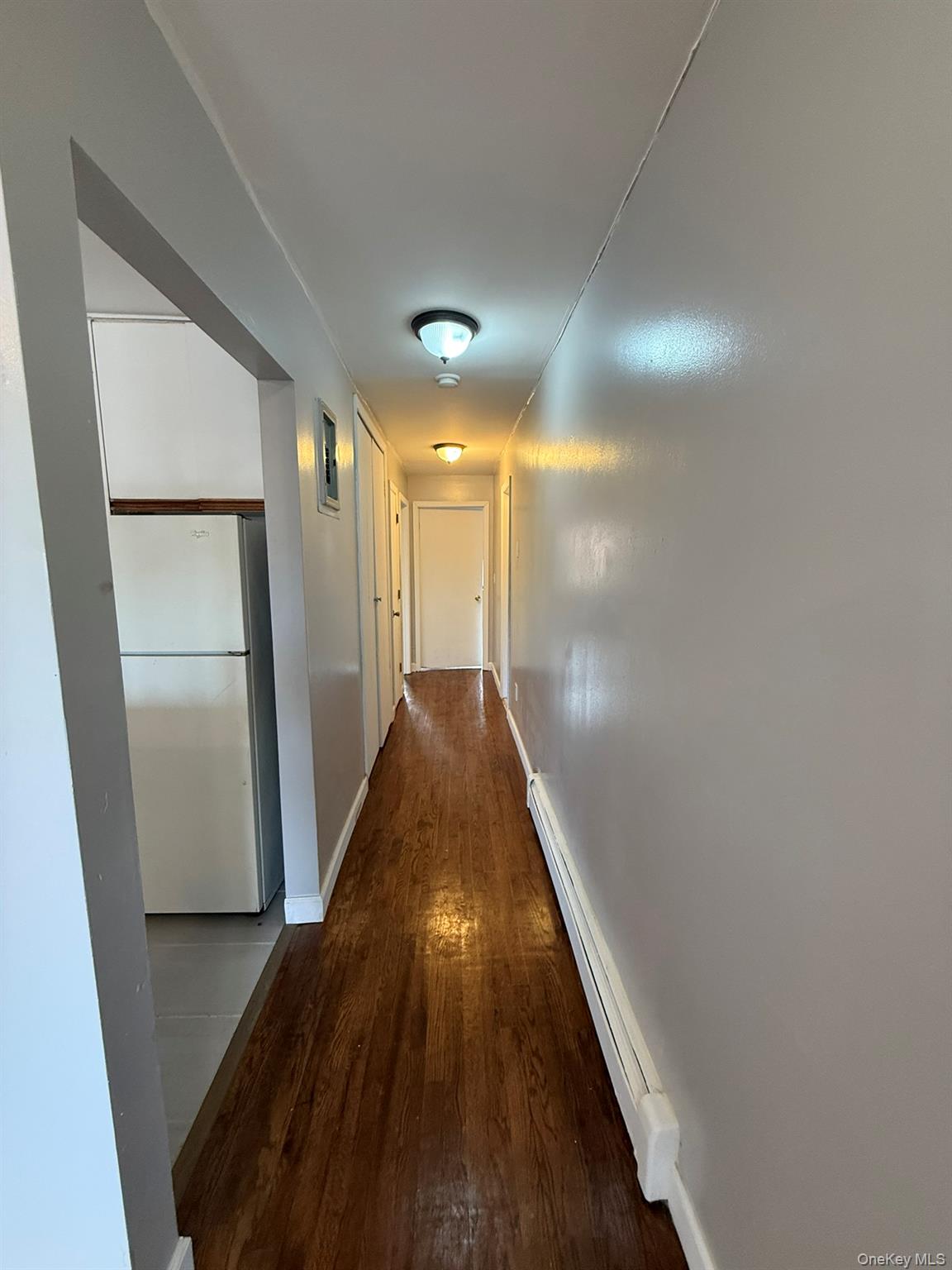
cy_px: 635
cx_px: 476
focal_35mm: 14
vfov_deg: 102.1
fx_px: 513
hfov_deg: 85.7
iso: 250
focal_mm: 2.22
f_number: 2.2
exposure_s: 1/60
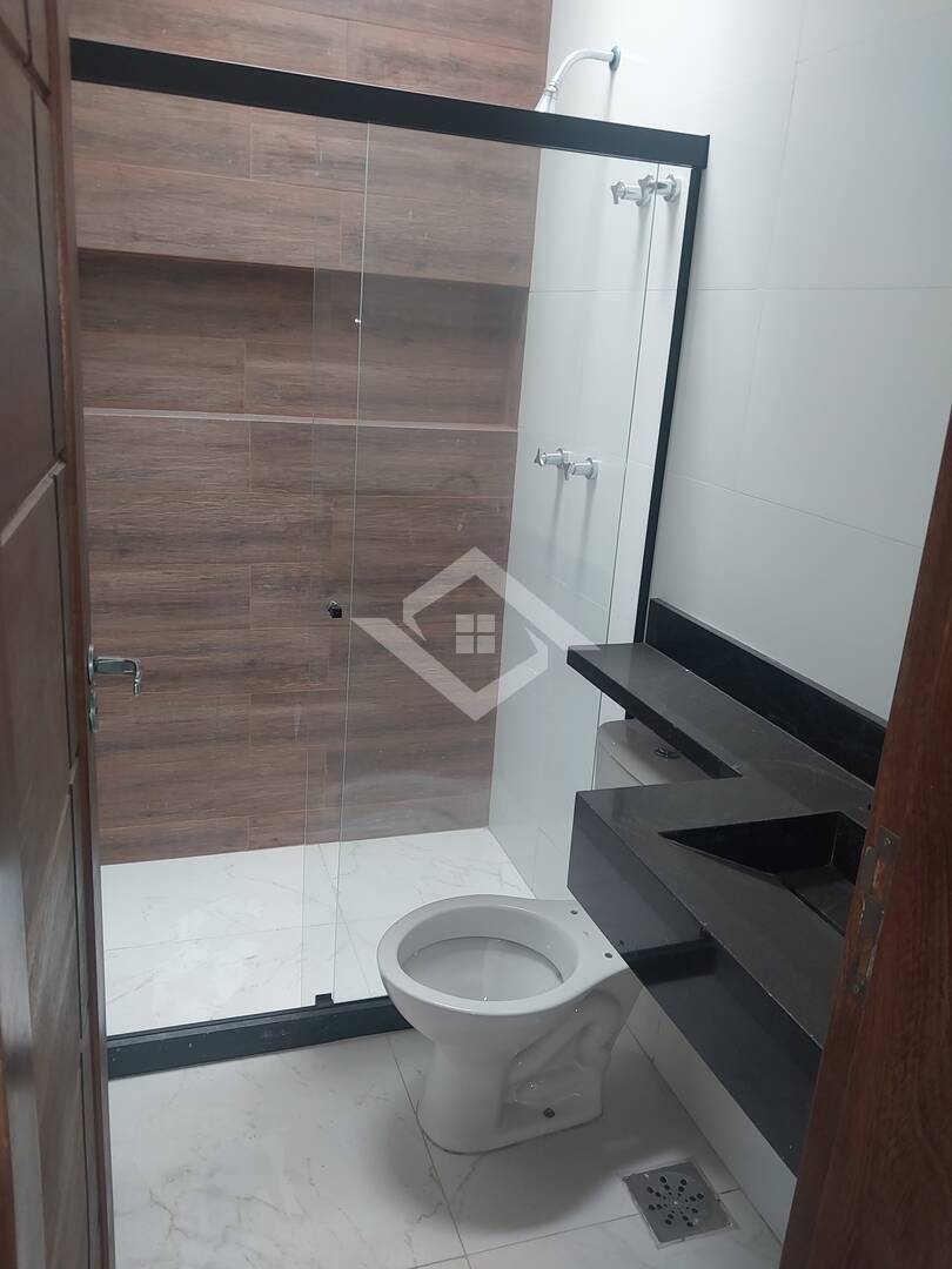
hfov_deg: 46.8
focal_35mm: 30
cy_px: 634
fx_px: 1100
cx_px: 476
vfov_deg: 60.0
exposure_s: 1/60
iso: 125
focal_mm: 4.6
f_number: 1.8
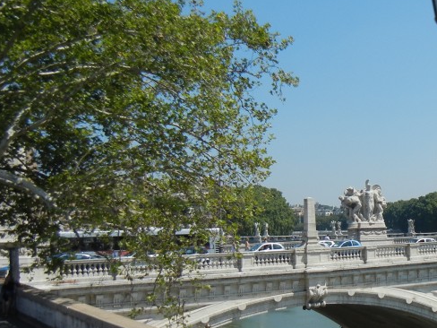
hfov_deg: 28.8
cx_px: 438
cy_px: 221
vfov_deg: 23.2
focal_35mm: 63
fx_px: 795
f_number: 7
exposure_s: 1/488
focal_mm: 5.4
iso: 160
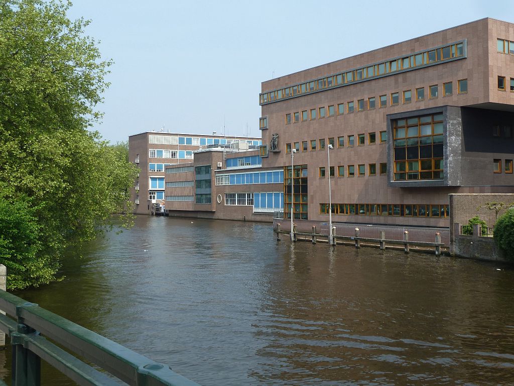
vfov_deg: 34.3
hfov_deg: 44.8
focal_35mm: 42
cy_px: 193
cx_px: 257
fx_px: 624
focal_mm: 6.9
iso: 80
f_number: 4
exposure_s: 1/400
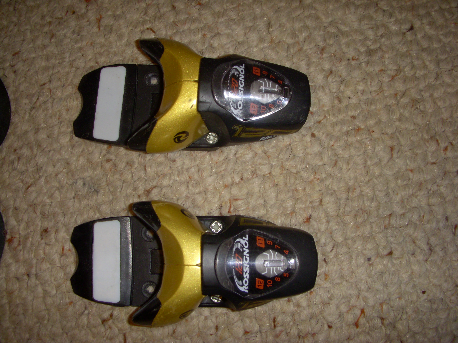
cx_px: 229
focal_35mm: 38
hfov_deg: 49.0
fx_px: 503
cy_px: 172
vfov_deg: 37.7
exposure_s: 1/30
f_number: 3.3
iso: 100
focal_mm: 6.3
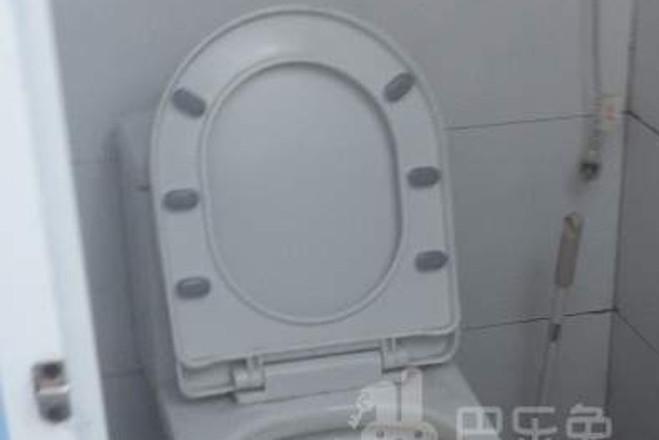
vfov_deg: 17.6
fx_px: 1392
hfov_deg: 26.4
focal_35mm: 76
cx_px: 482
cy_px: 414
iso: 320
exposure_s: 1/33.3
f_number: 2
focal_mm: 5.75
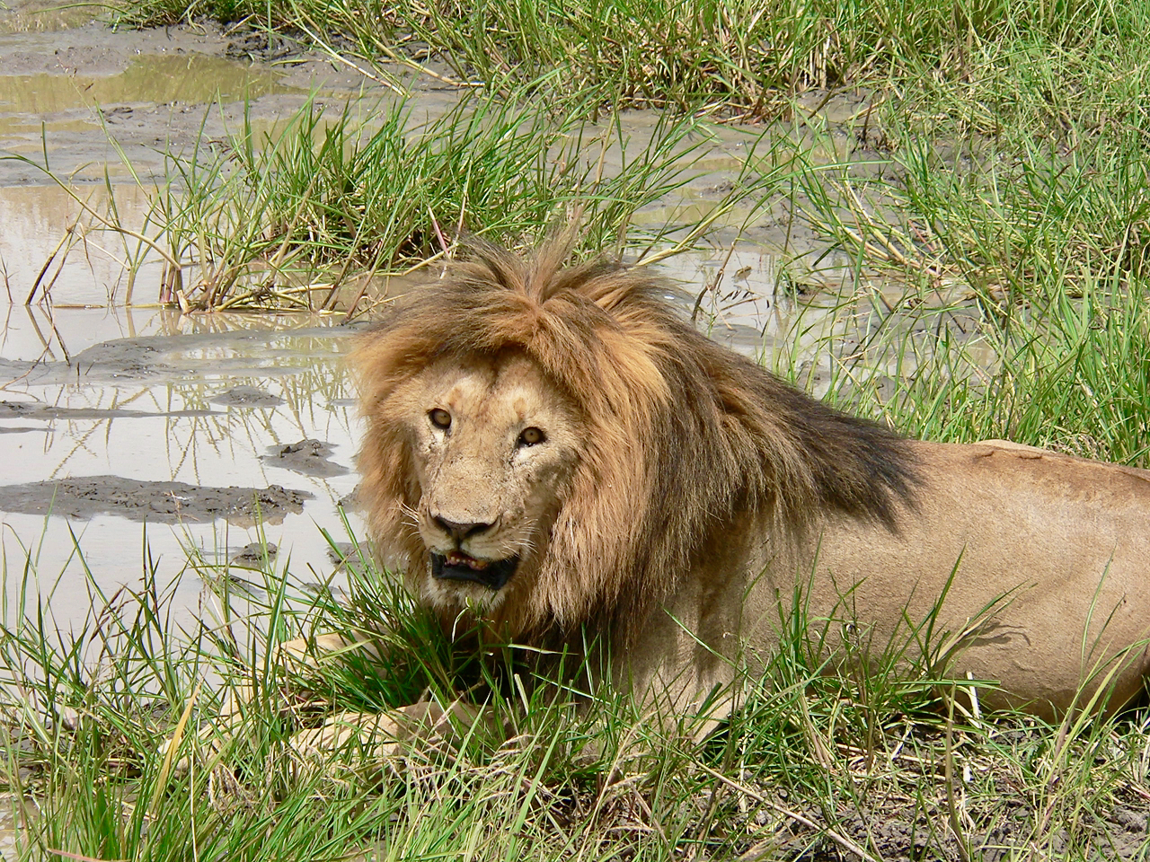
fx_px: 9402
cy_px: 431
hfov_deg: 7.0
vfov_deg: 5.3
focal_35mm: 283
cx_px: 575
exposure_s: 1/500
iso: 80
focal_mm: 47.1
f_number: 5.6
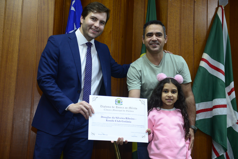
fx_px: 370
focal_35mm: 56
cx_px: 119
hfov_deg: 35.6
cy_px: 80
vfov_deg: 24.2
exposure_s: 1/125
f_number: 3.2
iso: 2000
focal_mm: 56
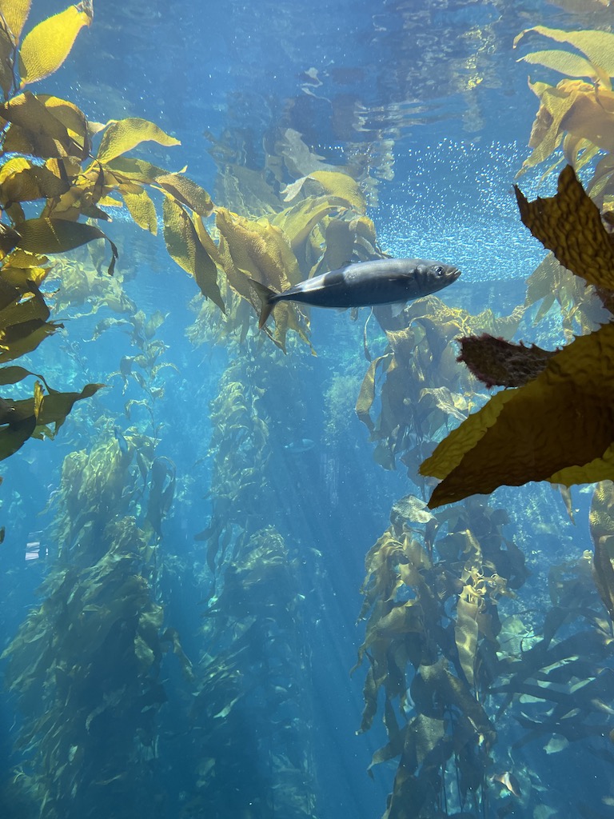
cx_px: 307
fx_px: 615
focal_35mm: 26
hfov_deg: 53.1
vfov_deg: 67.3
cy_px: 410
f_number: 1.6
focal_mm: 4.2
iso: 50
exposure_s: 1/120
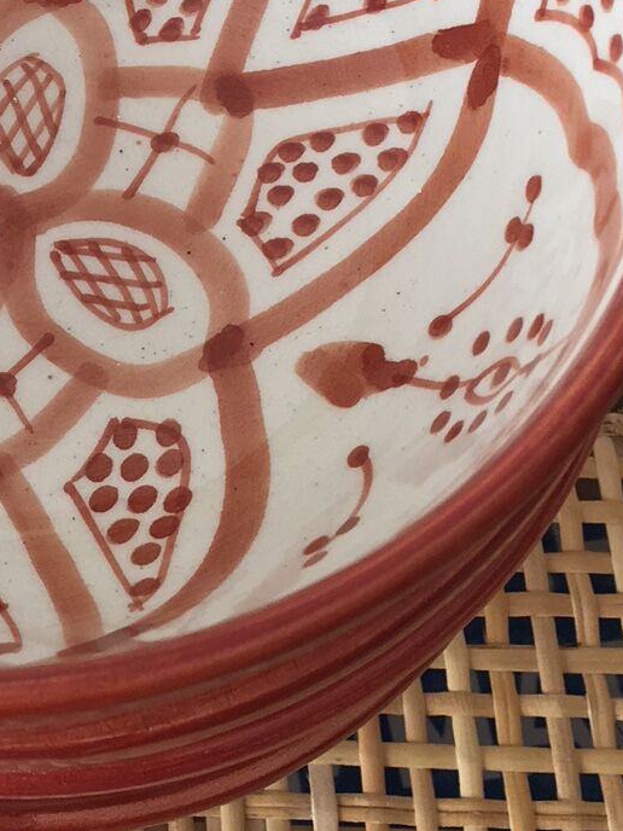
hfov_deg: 16.6
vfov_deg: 21.5
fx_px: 2040
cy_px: -144
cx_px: -122
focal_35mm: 85
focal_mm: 4.15
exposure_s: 1/50
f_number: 2.2
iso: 25
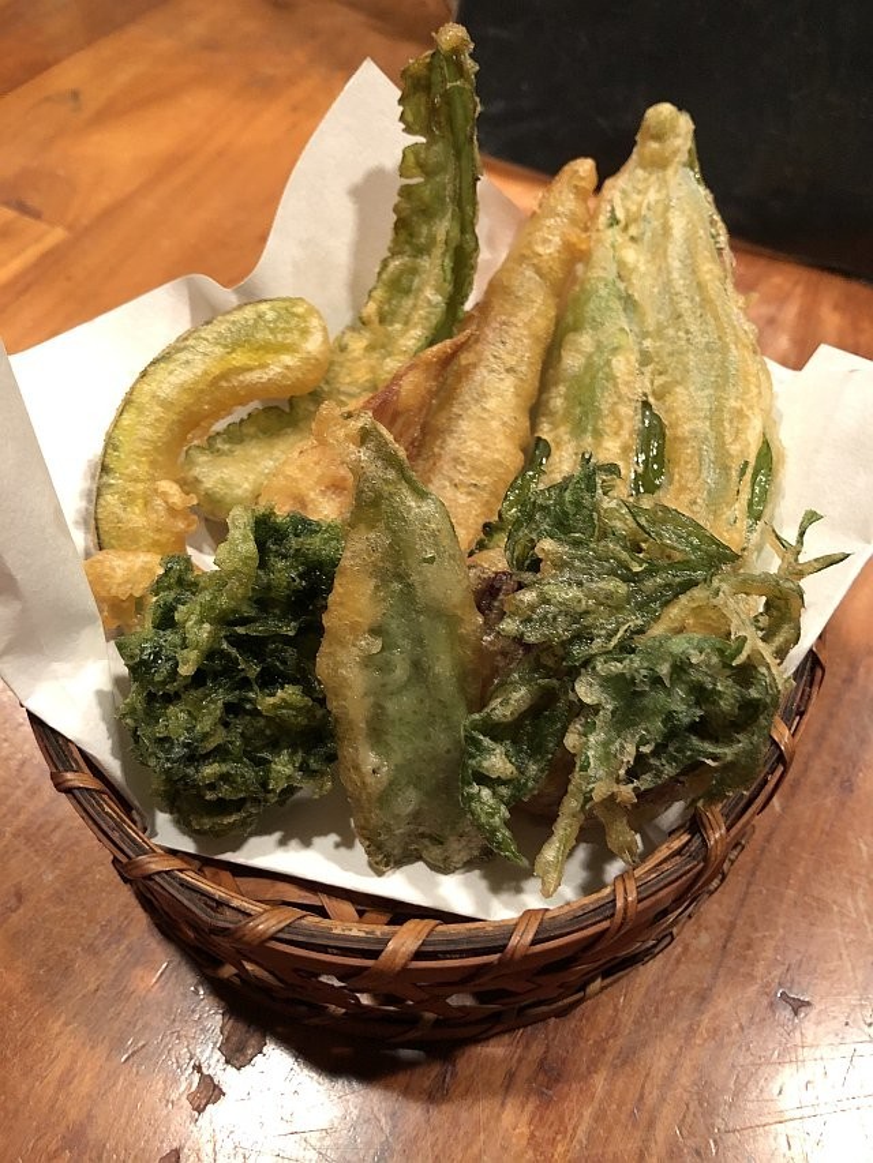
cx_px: 436
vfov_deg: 63.4
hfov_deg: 49.8
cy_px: 582
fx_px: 941
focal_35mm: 28
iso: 100
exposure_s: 1/4
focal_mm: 4
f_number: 1.8
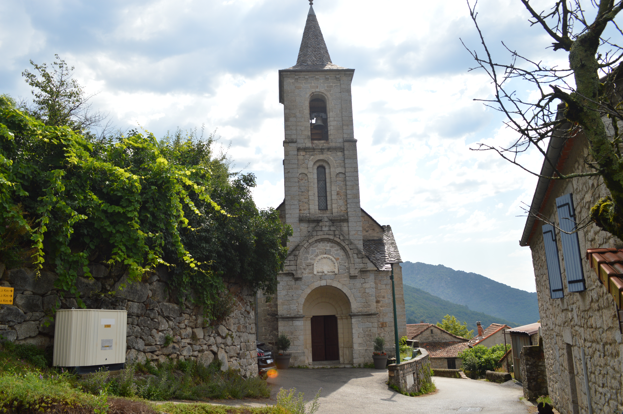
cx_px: 312
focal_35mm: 27
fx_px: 467
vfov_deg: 47.8
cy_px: 207
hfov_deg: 67.4
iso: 100
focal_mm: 18
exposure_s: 1/250
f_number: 8
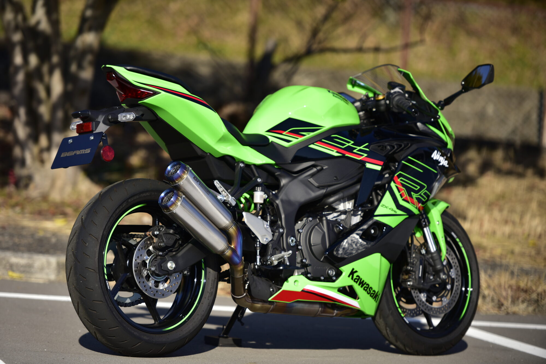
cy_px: 182
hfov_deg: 12.8
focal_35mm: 160
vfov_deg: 8.6
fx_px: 2427
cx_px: 273
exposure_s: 1/2500
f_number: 2.8
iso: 125
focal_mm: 160
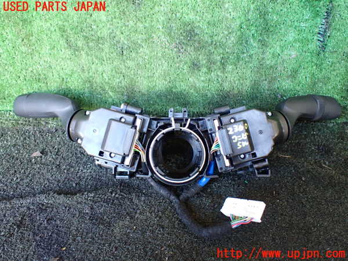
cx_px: 174
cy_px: 130
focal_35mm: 30
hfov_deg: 60.0
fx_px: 302
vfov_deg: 46.8
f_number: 2.3
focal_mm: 5.4
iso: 800
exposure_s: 1/60
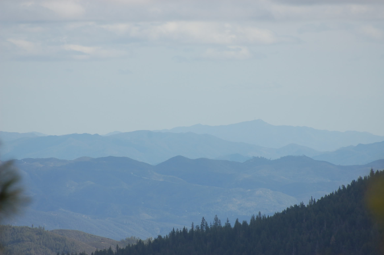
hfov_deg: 4.6
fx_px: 4796
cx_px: 192
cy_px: 128
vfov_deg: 3.0
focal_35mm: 450
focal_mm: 300
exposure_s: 1/640
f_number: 6.3
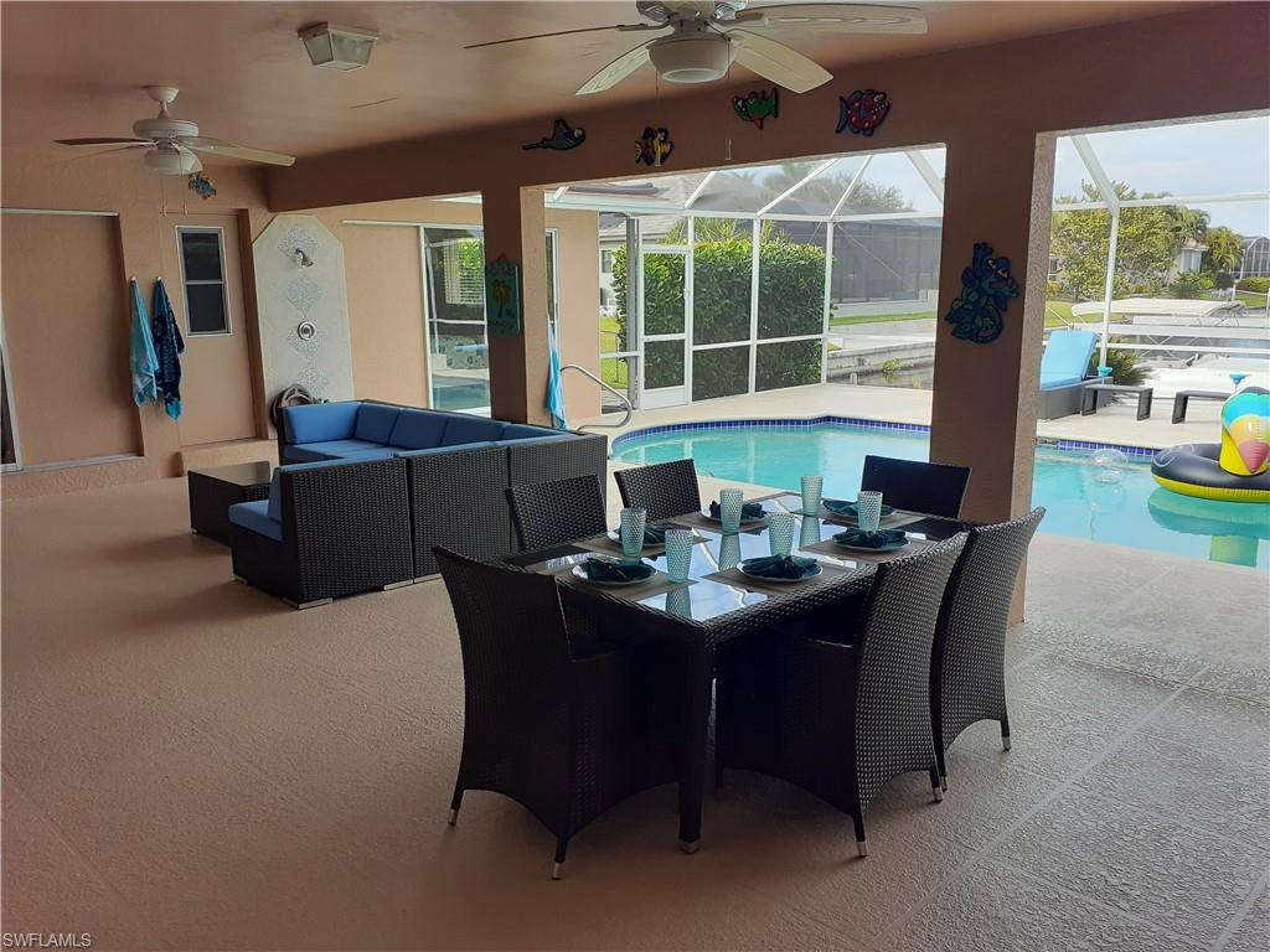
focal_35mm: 27
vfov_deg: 51.4
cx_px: 635
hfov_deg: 65.3
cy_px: 476
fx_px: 991
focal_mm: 3.6
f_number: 1.9
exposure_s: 1/174
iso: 40
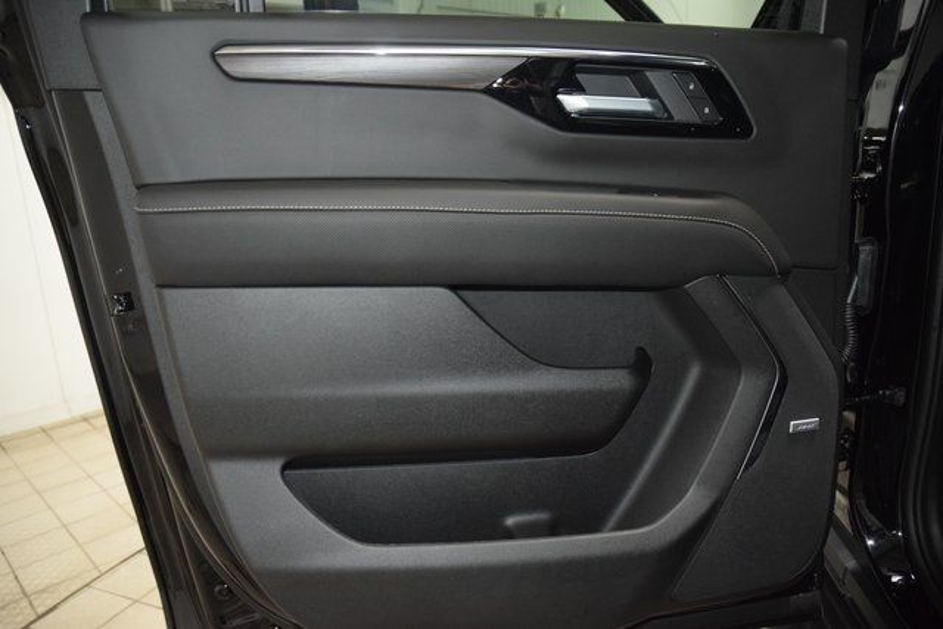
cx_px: 472
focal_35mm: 27
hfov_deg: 67.4
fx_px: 707
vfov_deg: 48.0
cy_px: 314
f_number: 3.5
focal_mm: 18
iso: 2500
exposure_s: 1/100
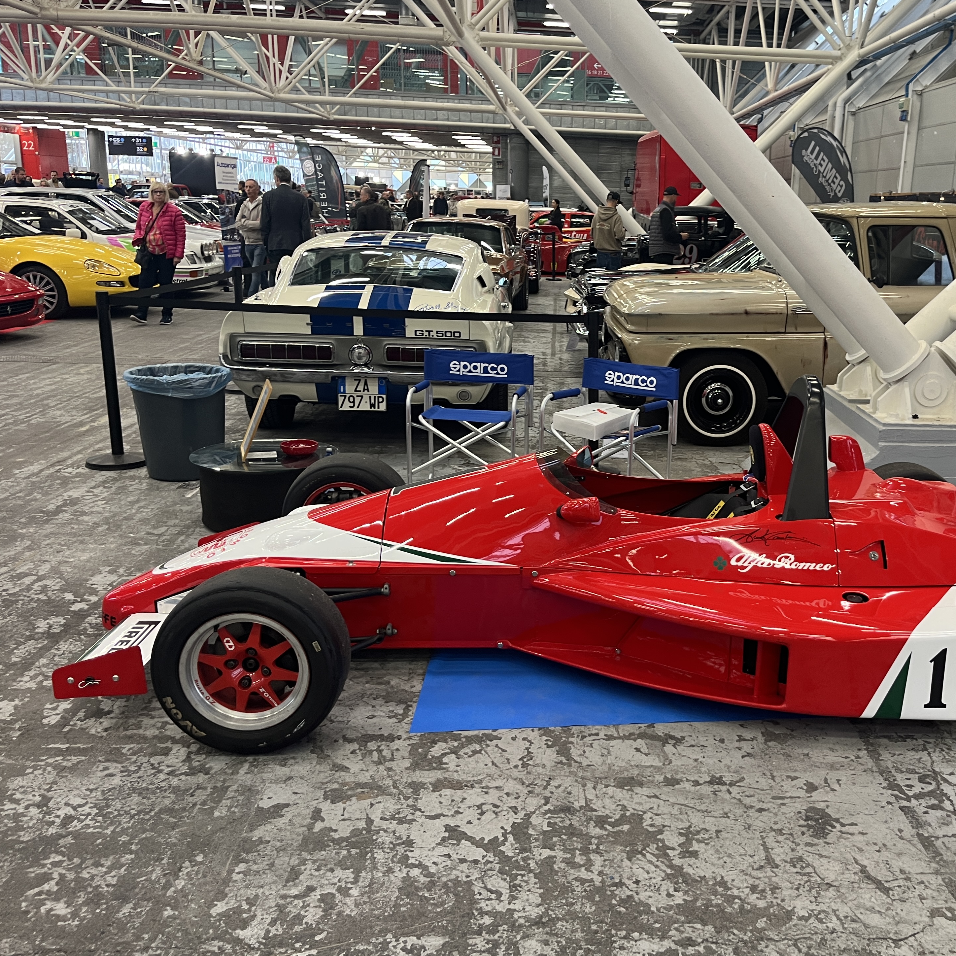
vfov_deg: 51.1
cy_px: 487
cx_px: 640
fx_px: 1000
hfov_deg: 50.2
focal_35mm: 32
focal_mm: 5.1
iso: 100
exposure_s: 1/50
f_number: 1.6
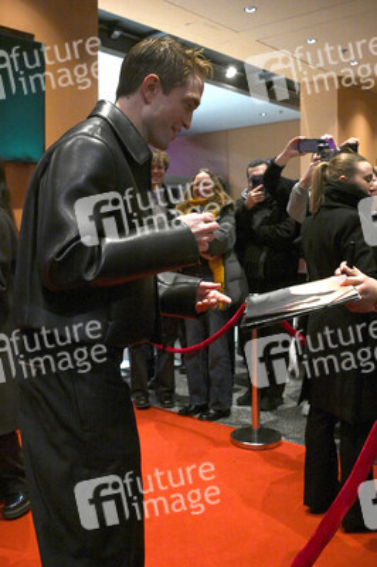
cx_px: 188
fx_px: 503
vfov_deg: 58.8
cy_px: 284
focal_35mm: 32
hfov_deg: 41.0
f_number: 5.6
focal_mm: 32
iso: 6400
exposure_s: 1/250
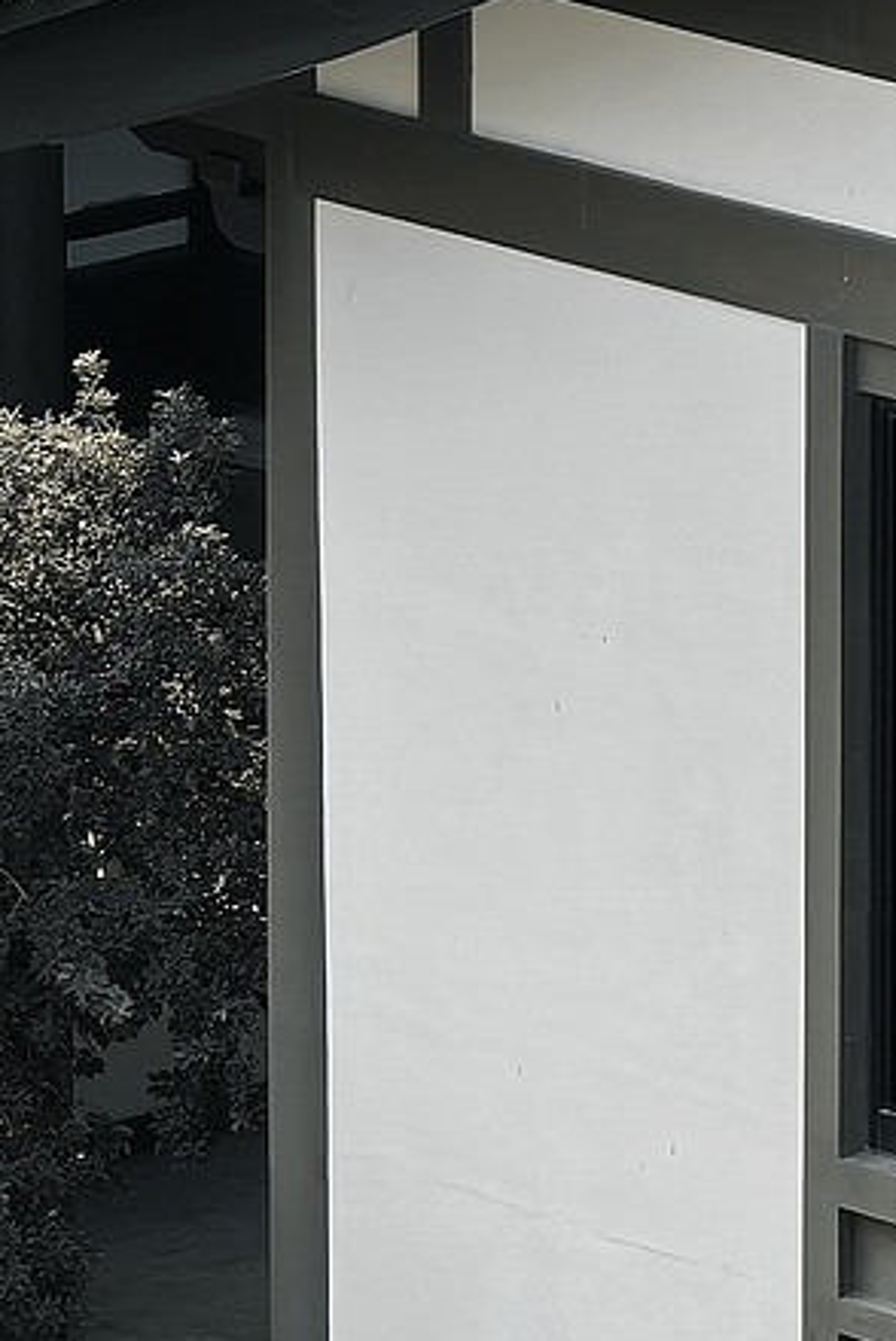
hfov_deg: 3.6
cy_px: 879
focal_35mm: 383
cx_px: 1307
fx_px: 14275
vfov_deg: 5.4
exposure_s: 1/656
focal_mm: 15
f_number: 2.1
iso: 50
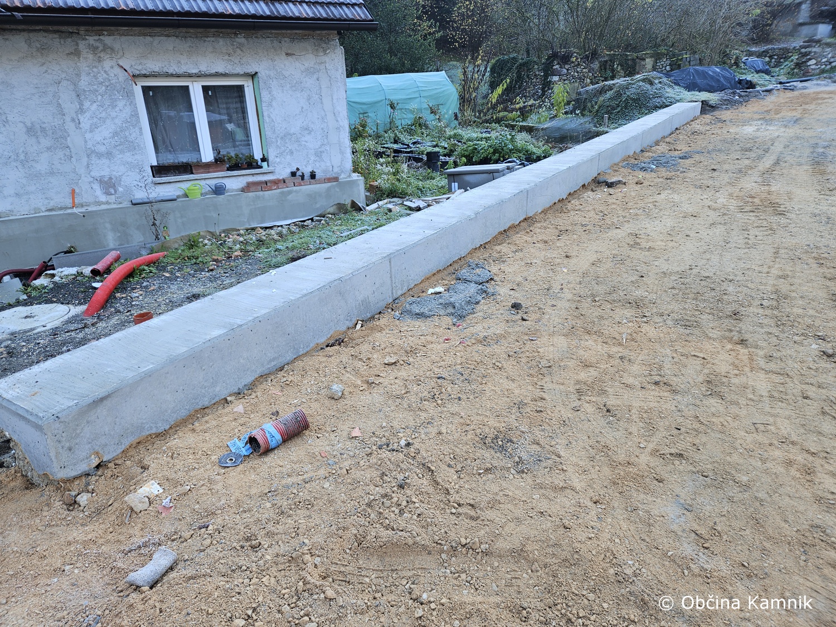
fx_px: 555
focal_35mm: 23
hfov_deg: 73.9
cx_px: 418
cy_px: 314
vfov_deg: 58.9
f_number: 1.8
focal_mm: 5.4
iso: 25
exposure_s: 1/101
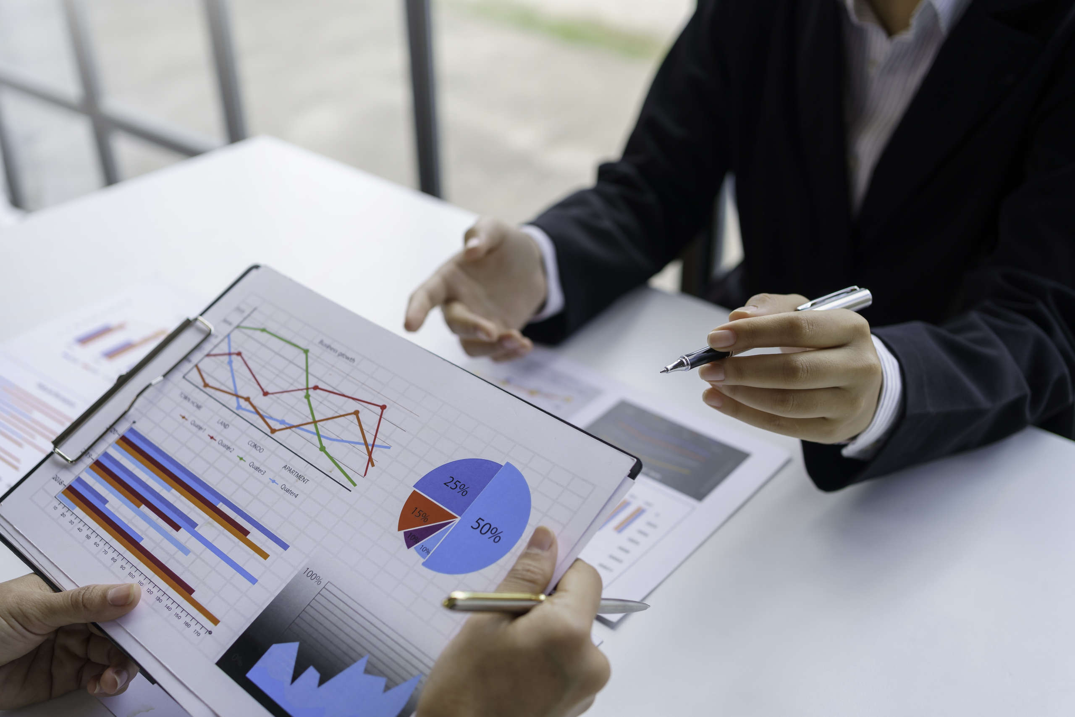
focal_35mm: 35
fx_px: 1045
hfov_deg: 54.4
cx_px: 538
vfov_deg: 37.9
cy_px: 358
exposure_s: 1/250
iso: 200
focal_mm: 35
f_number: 2.8
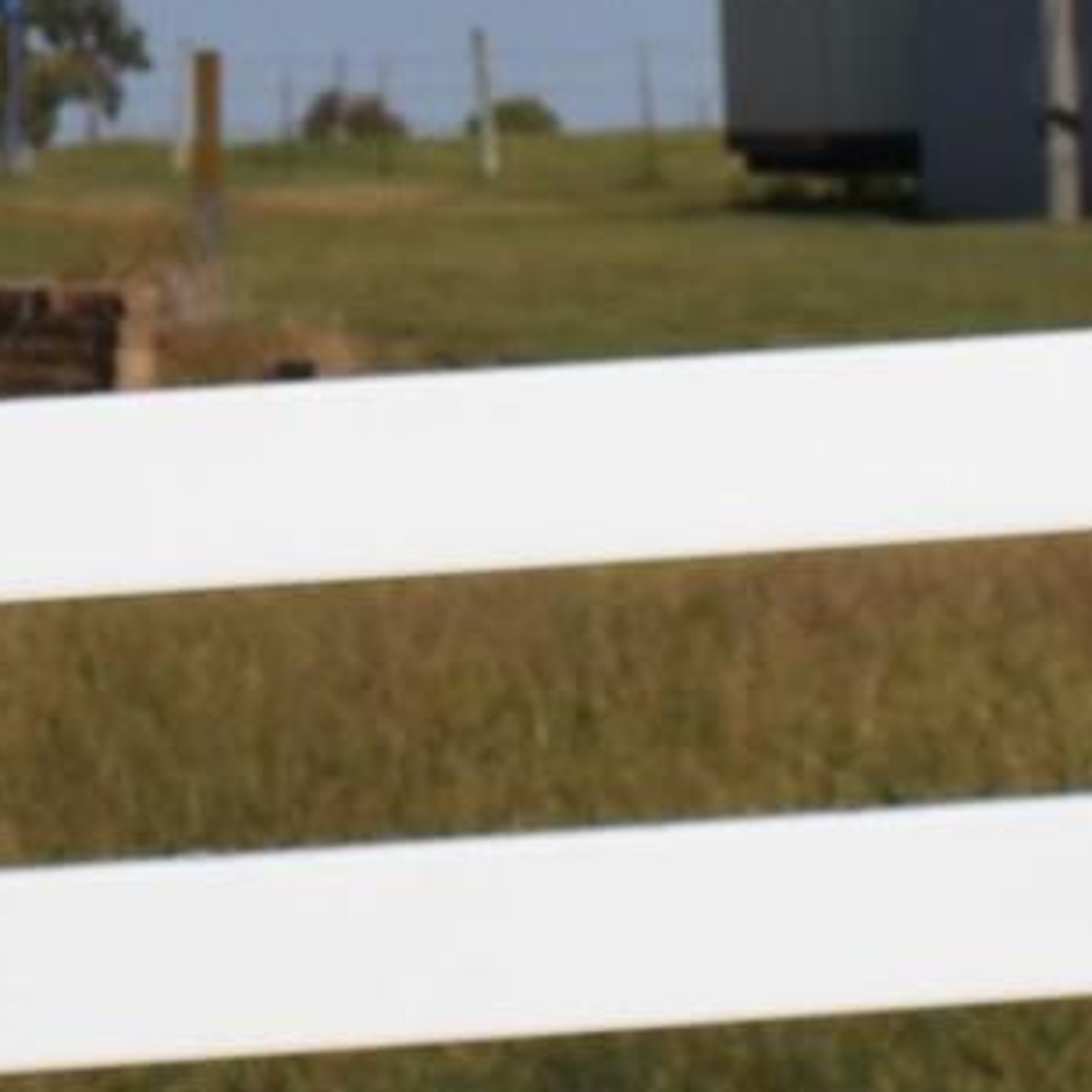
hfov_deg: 5.9
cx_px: -590
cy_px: -647
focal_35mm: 293
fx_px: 10466
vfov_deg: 5.9
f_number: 10
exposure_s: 1/500
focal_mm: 23
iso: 100
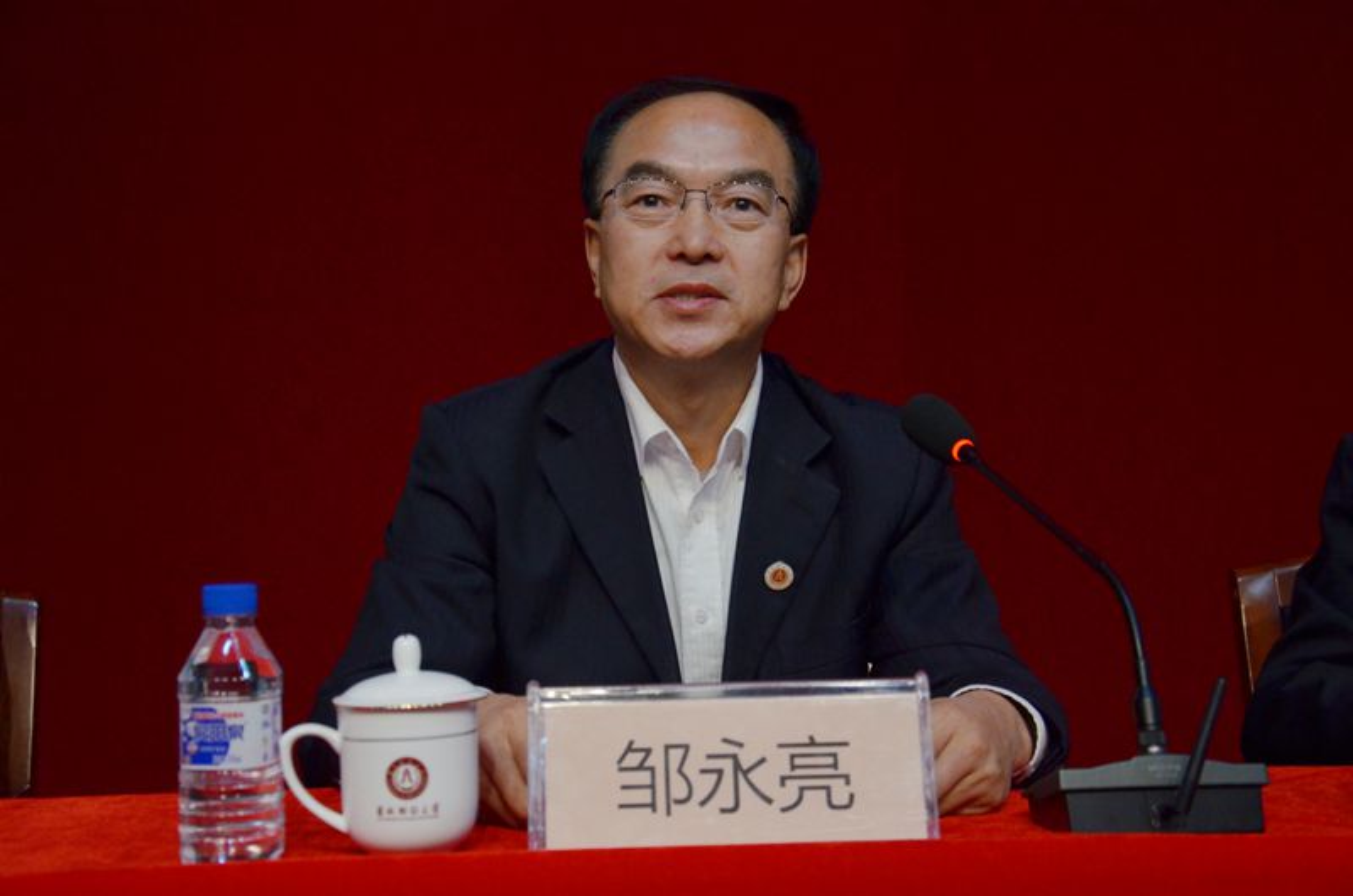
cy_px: 448
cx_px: 676
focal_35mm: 63
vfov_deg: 21.5
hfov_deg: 32.0
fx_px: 2363
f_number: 4.8
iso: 1600
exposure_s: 1/80
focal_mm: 42
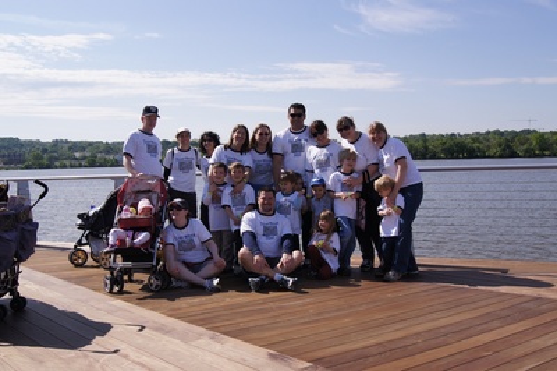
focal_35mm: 36
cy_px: 186
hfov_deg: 53.2
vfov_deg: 36.8
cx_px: 278
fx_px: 557
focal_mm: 24
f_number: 8
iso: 100
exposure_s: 1/320
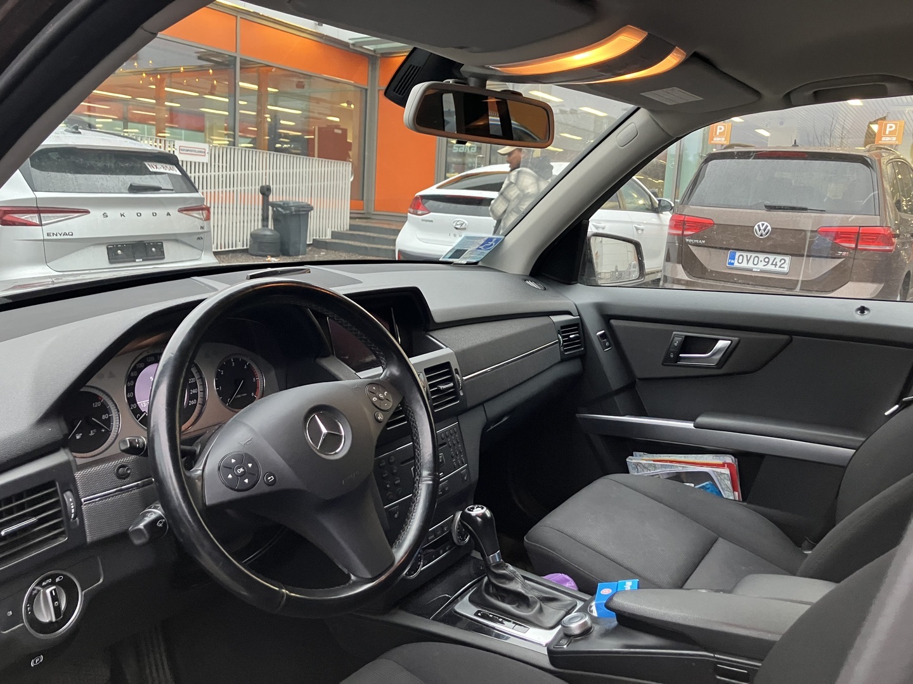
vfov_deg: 49.7
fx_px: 739
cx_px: 456
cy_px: 342
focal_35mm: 28
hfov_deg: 63.4
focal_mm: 3.99
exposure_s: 1/50
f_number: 1.8
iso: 250
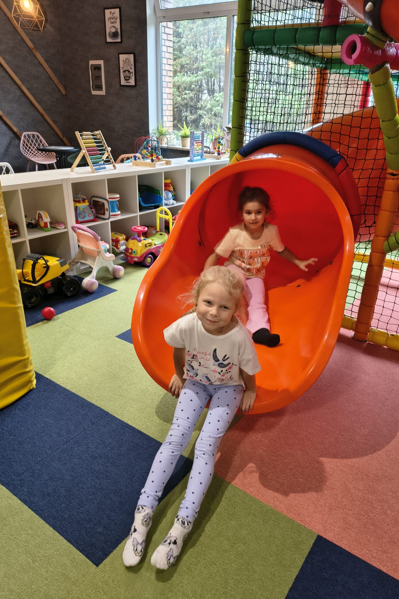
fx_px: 399
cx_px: 216
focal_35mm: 24
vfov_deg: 73.7
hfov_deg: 53.1
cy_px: 299
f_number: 1.8
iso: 1238
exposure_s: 1/60
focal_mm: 5.56
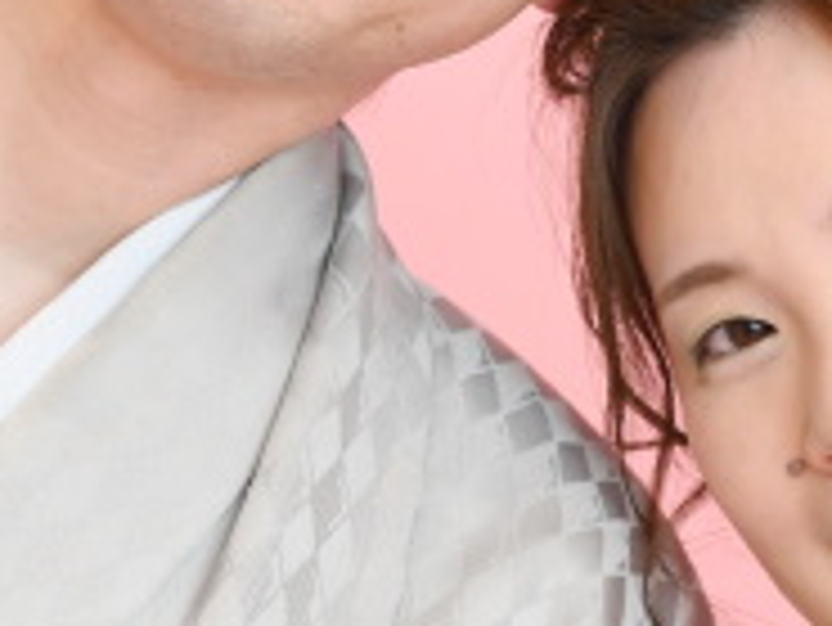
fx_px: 5700
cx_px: 675
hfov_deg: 8.3
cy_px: 340
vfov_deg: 6.3
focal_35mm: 237
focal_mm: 57
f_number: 4
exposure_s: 1/200
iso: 800
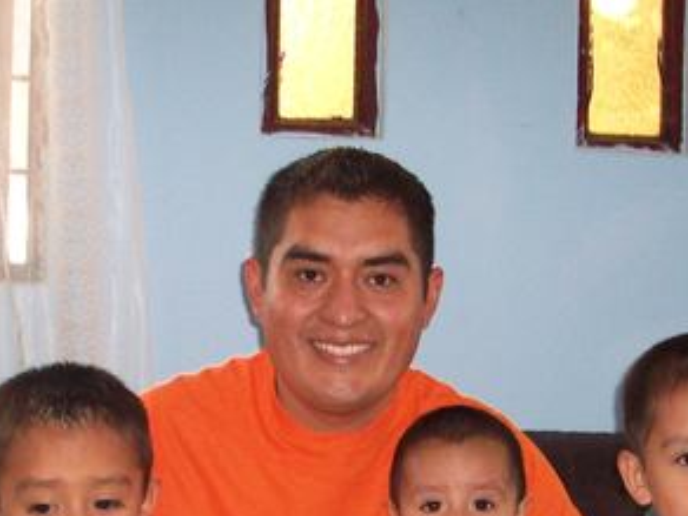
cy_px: 523
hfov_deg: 24.1
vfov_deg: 17.7
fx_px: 1610
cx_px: 351
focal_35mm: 81
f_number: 2.8
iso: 160
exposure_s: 1/45
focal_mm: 6.2
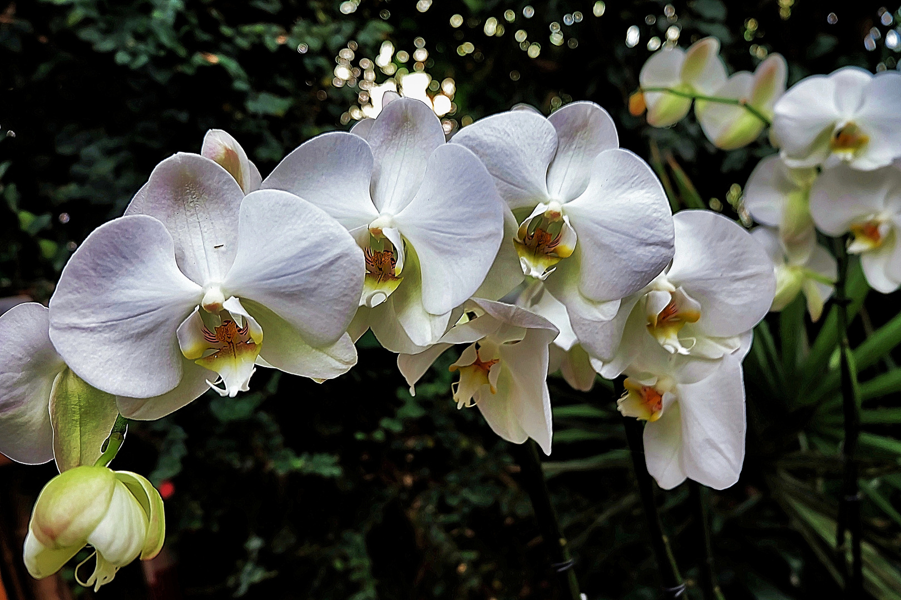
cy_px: 300
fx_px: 601
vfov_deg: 53.1
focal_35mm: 24
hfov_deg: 73.7
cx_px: 450
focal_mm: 16
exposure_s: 1/12
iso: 200
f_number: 3.5
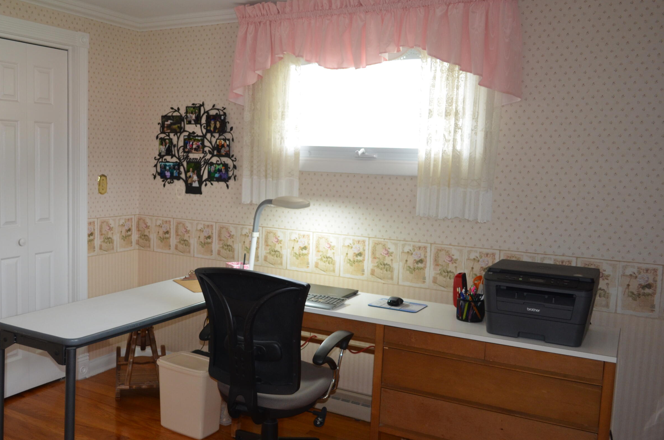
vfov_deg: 38.7
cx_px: 250
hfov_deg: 55.3
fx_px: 626
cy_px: 226
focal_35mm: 34
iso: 560
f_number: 3.5
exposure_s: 1/60
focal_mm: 18
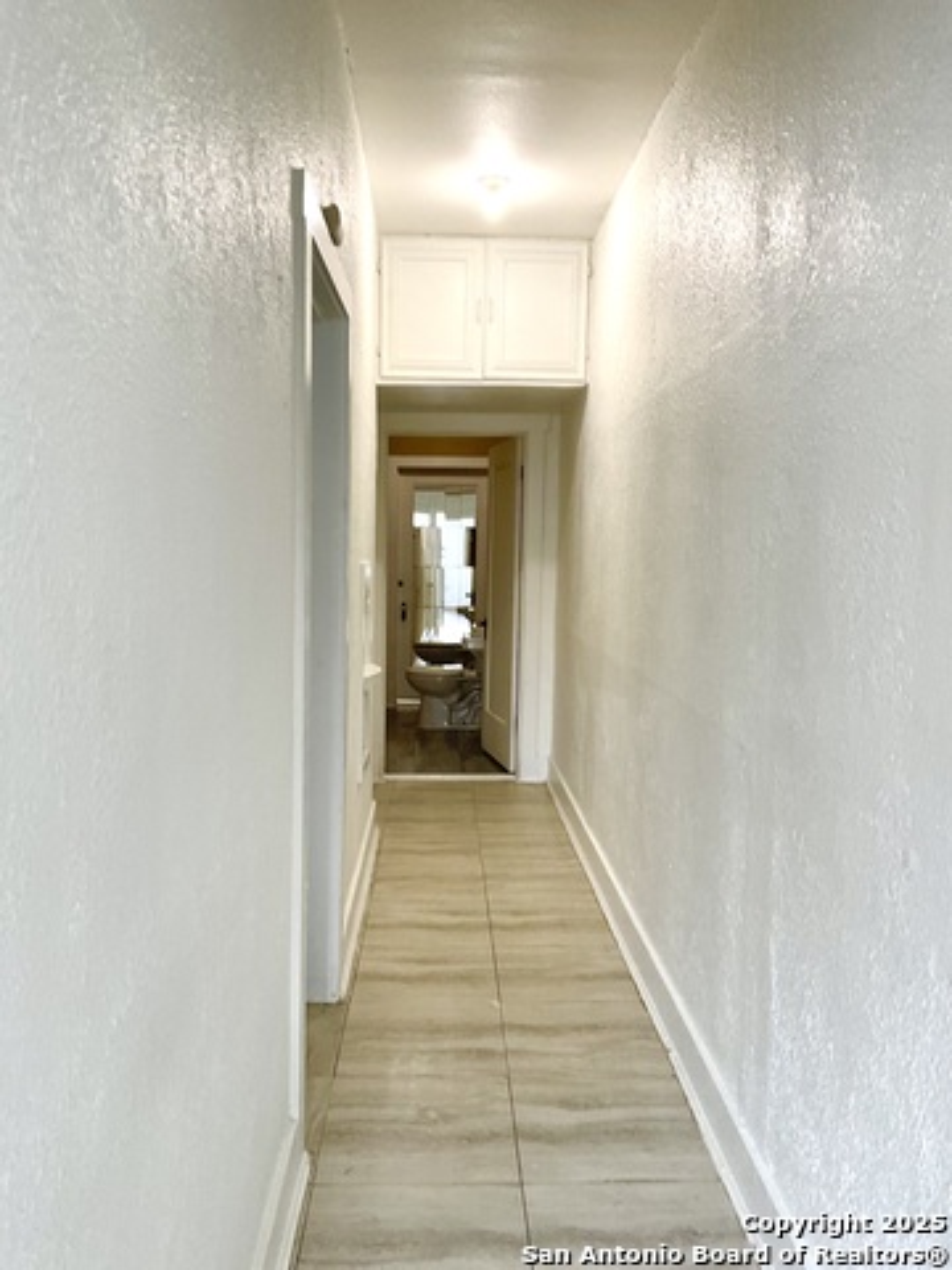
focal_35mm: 29
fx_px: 1063
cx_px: 476
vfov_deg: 61.7
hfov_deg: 48.2
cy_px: 635
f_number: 1.8
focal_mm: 3
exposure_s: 1/60
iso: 50
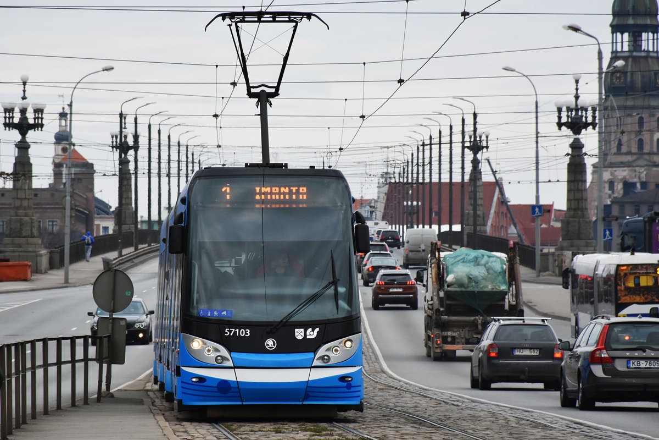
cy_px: 220
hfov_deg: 9.8
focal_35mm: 210
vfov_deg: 6.5
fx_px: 3844
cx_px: 330
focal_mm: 140
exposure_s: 1/640
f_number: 6.3
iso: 800
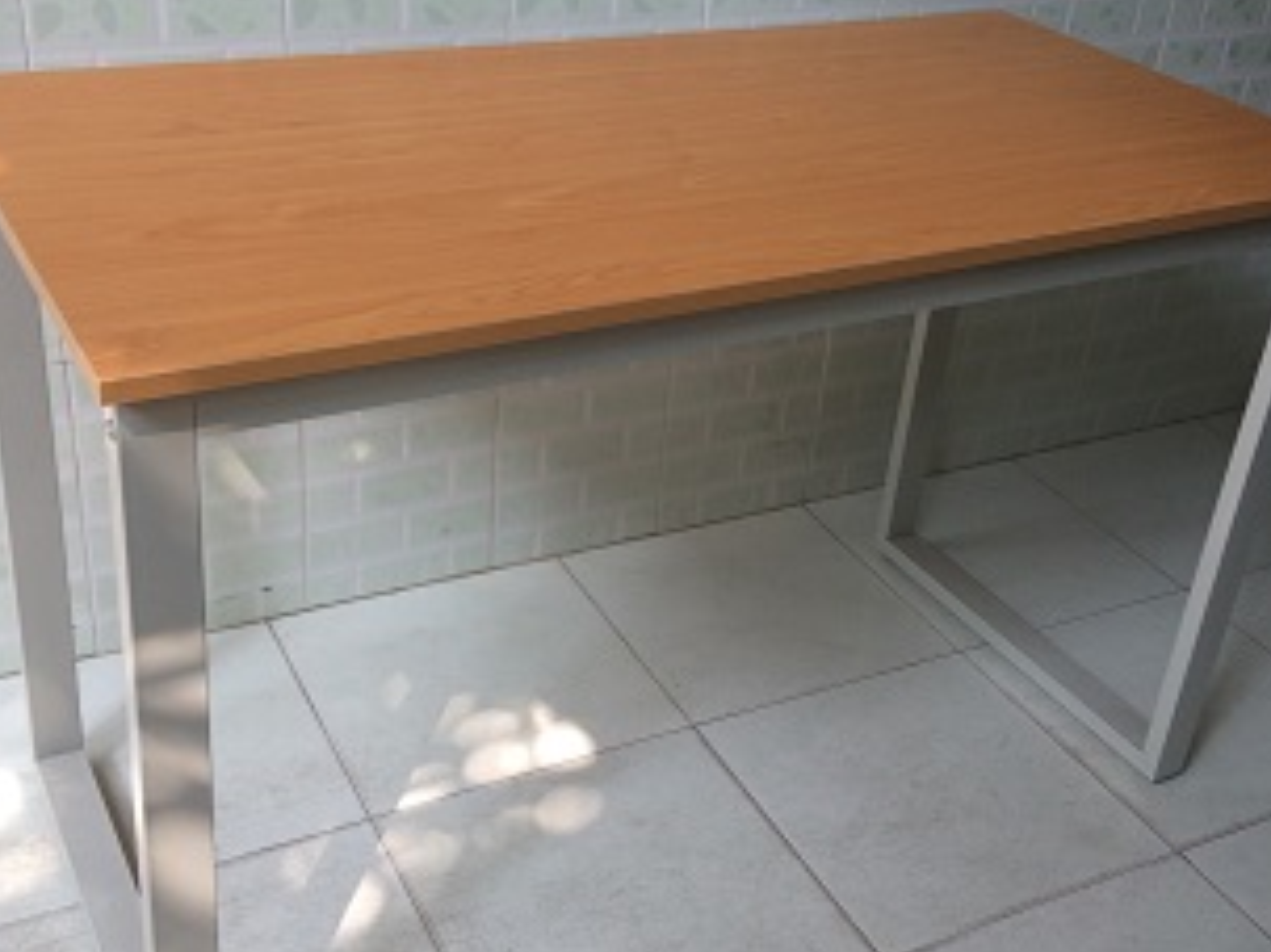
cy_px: 468
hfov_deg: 43.8
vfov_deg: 33.6
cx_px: 701
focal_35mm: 43
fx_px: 1578
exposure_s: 1/129
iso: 32
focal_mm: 4.15
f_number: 2.2
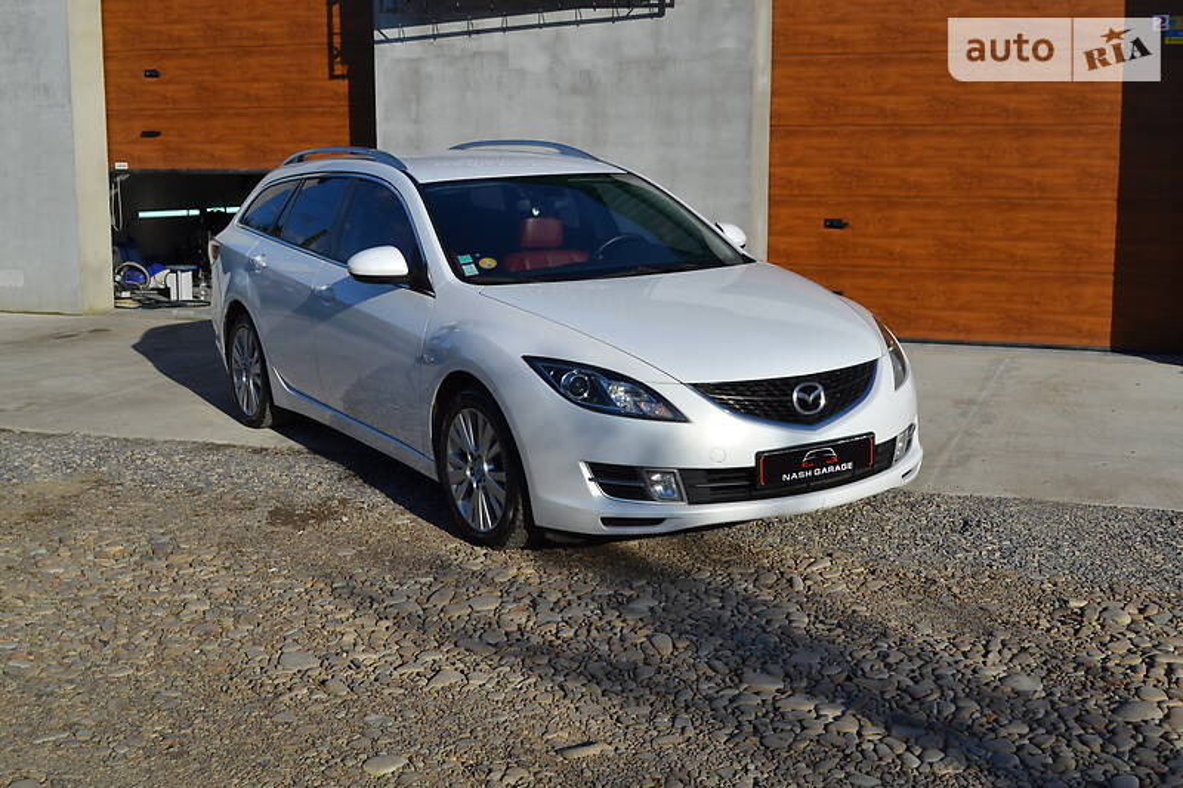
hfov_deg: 43.6
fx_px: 1478
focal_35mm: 45
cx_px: 592
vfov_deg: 29.9
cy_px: 394
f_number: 8
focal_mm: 30
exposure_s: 1/250
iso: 100
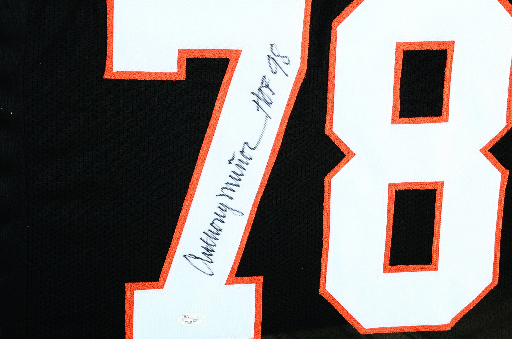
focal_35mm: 87
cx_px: 256
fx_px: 1235
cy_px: 170
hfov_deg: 23.4
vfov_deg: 15.6
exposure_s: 1/160
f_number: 13
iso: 100
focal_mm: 58
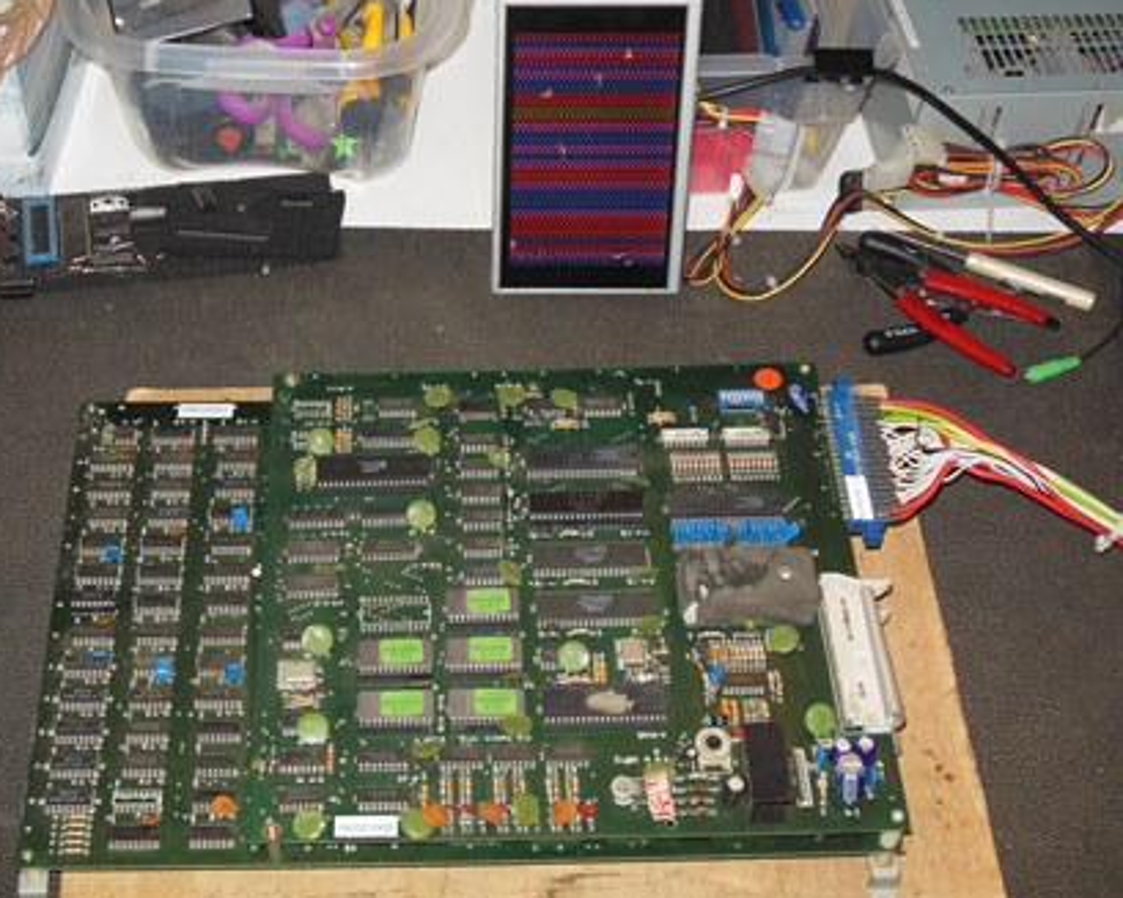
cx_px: 511
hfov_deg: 40.3
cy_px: 453
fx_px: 1529
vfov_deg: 32.7
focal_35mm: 46
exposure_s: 1/30
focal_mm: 7.7
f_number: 3.8
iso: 200
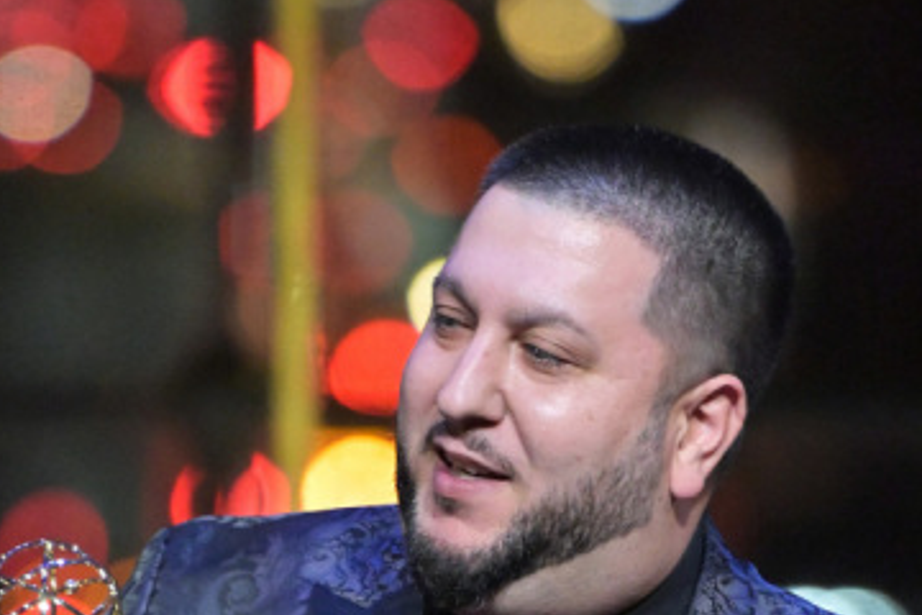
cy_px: 1004
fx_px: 17081
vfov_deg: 2.1
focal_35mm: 667
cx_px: 419
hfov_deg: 3.1
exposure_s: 1/400
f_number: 2.8
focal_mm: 200
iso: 4000
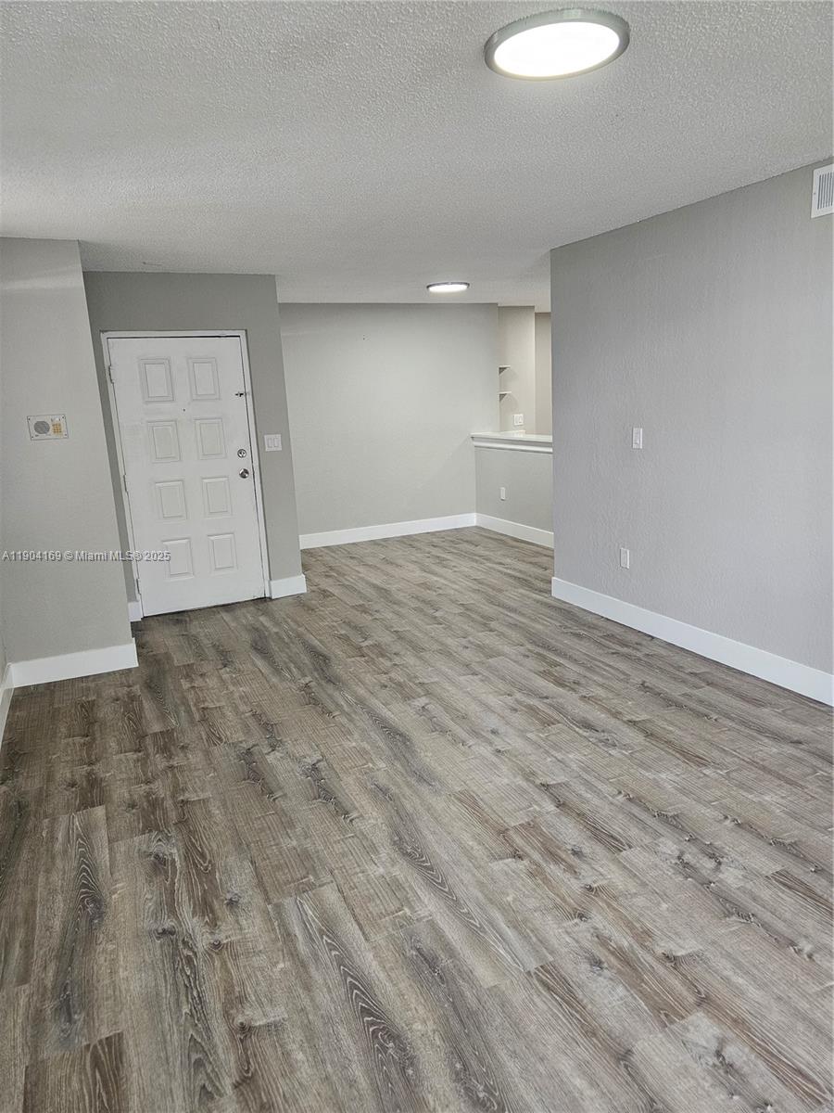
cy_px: 556
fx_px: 739
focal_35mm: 23
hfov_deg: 58.9
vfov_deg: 73.9
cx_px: 417
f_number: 1.7
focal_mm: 6.3
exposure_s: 1/120
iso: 400
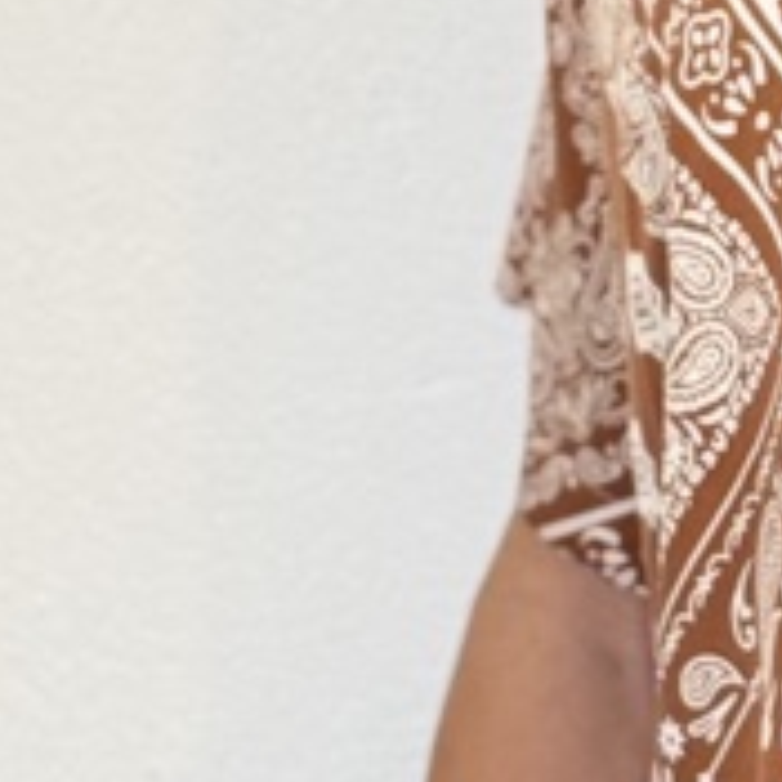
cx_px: 1148
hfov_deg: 7.1
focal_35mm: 242
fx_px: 6185
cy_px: -554
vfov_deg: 7.1
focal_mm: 6.76
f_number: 1.78
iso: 250
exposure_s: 1/33
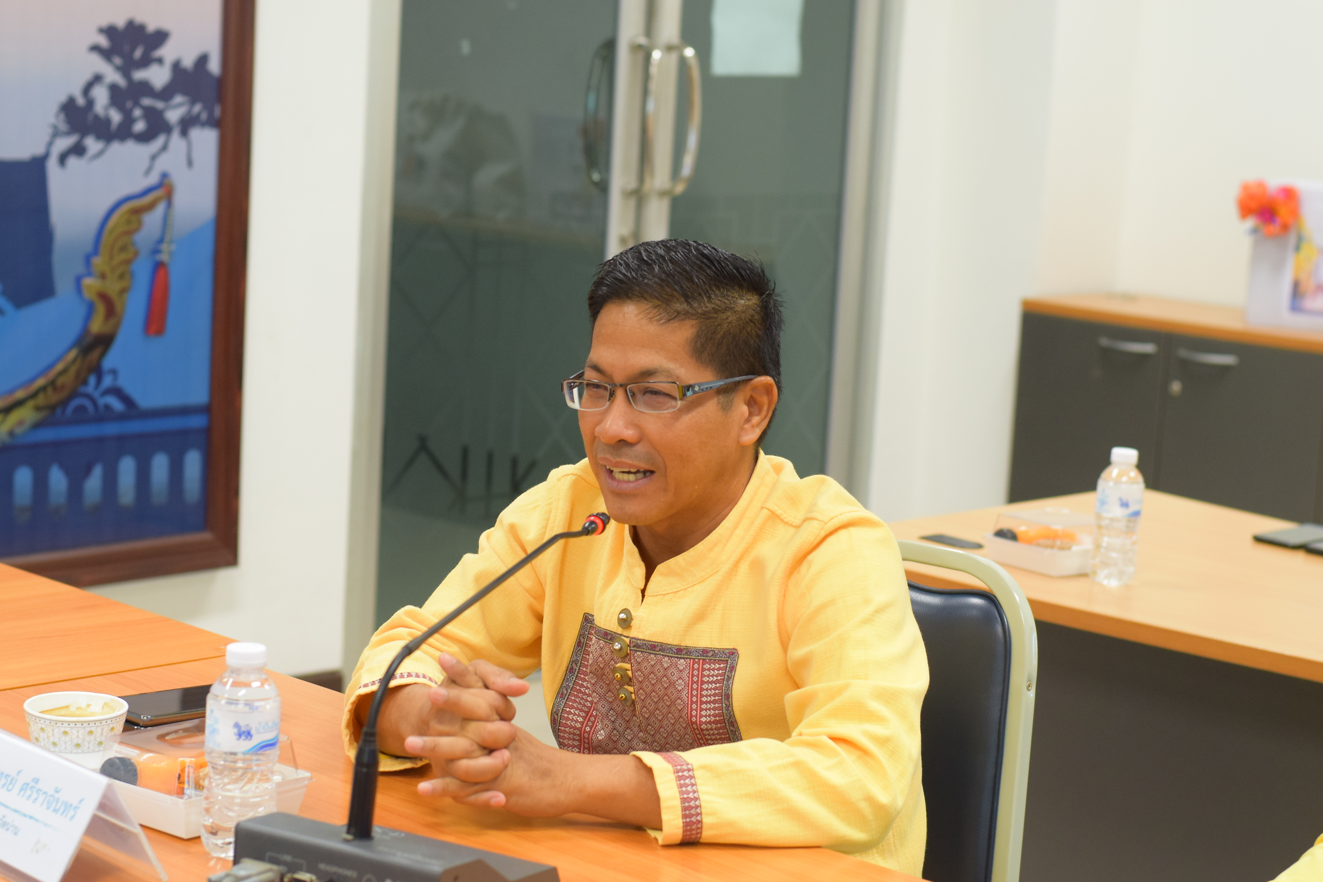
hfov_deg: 27.0
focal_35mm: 75
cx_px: 662
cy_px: 441
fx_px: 2757
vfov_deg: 18.2
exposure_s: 1/100
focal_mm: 50
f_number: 4
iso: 1000
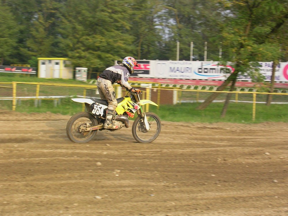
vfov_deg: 18.2
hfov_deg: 24.1
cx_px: 144
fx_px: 674
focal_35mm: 81
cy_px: 108
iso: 100
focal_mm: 12.3
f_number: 4
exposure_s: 1/382
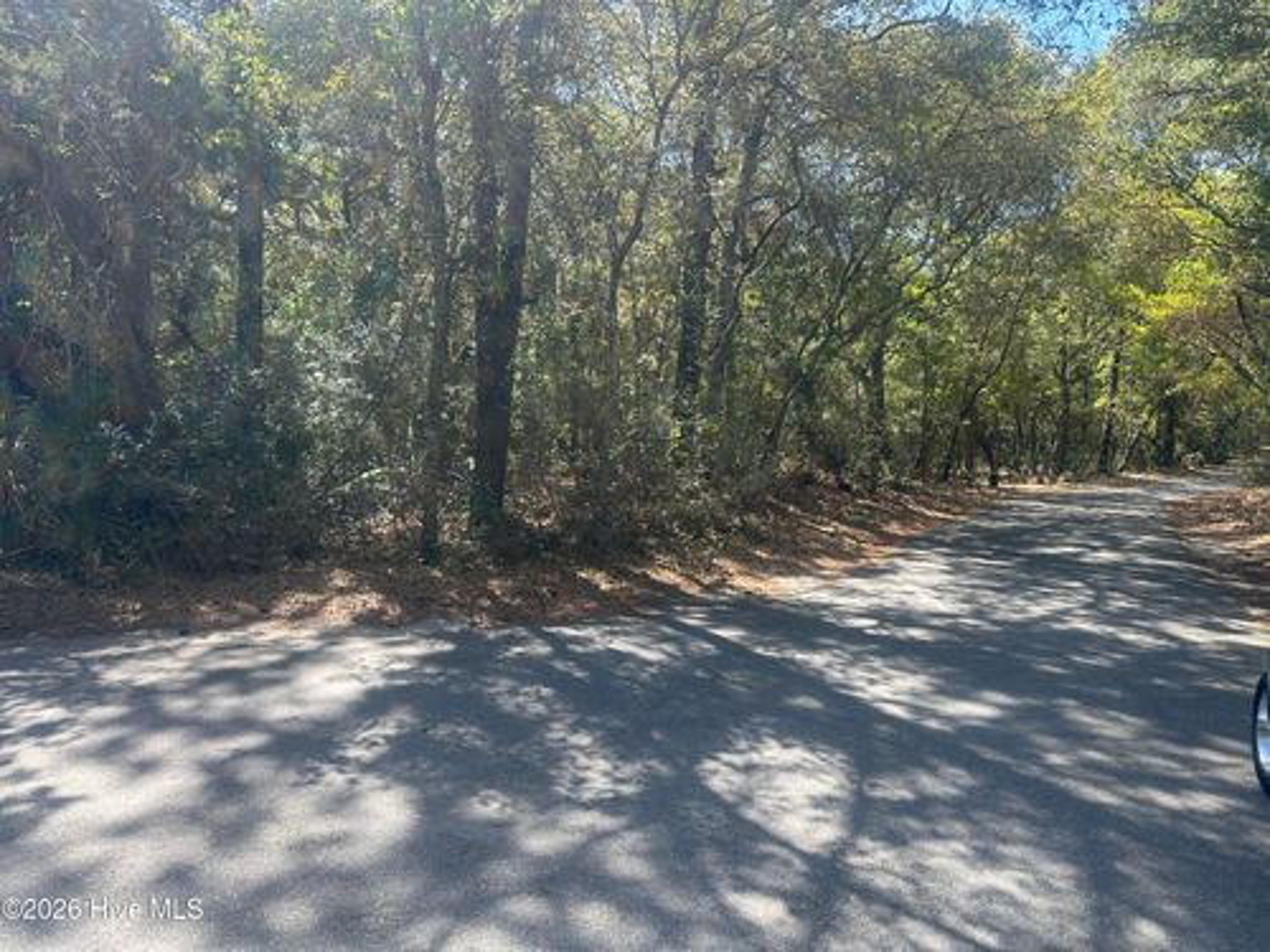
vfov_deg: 56.8
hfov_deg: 71.6
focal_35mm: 24
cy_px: 476
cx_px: 635
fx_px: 881
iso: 80
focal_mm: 6.86
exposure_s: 1/756
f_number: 1.78
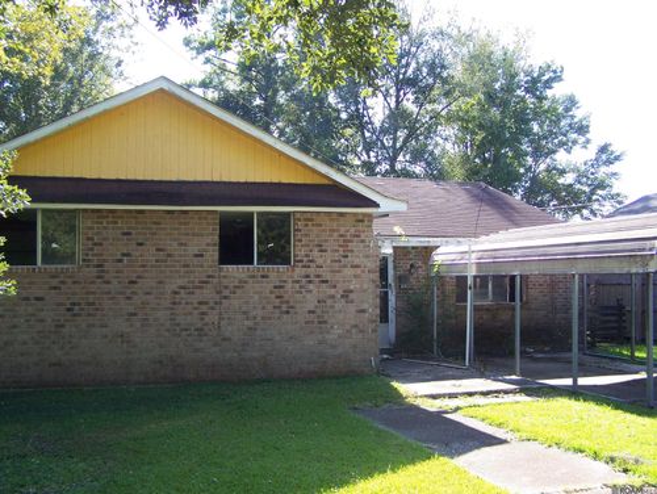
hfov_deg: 48.9
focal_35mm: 38
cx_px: 328
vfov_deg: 37.8
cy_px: 247
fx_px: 722
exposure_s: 1/200
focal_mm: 6.3
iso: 80
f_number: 2.8
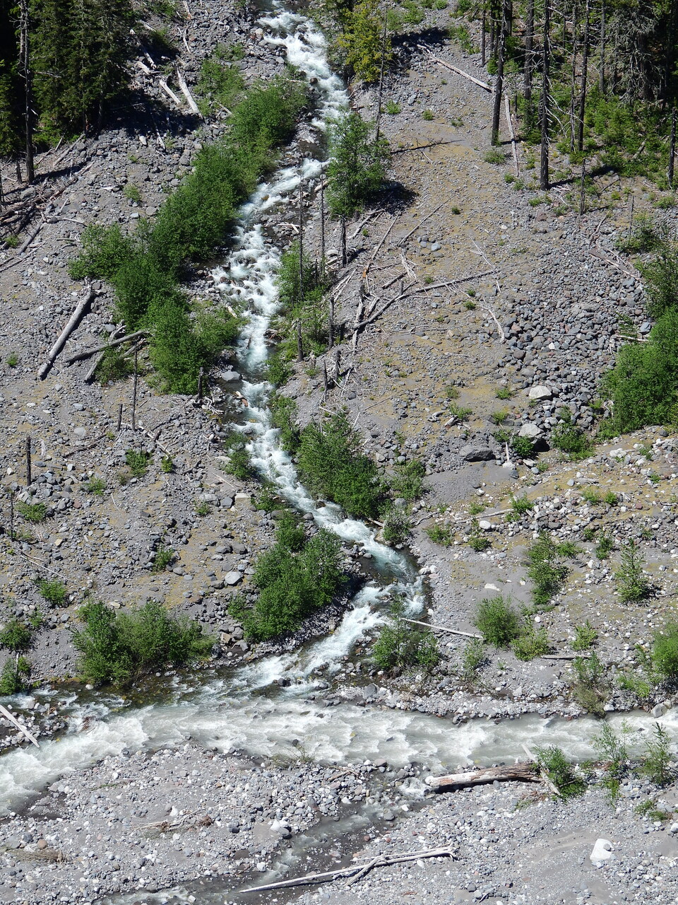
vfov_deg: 11.6
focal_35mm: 170
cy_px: 452
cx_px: 339
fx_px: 4440
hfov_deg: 8.7
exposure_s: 1/800
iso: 100
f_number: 4.5
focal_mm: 30.3
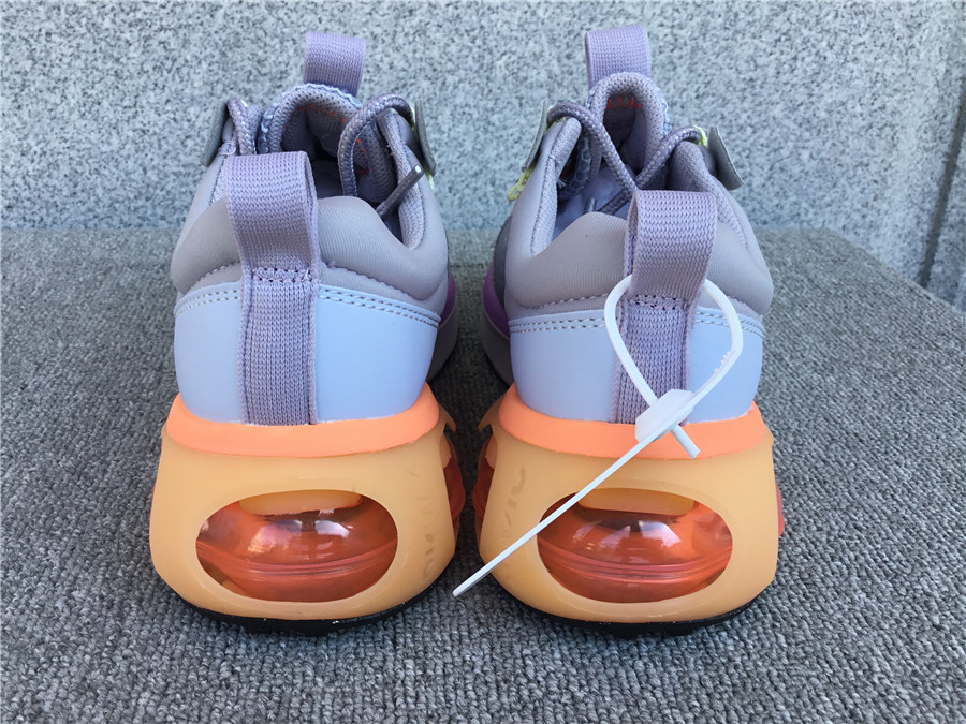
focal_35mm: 31
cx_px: 483
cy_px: 362
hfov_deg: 58.4
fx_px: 865
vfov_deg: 45.4
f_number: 2.4
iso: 25
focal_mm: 3.3
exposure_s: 1/224
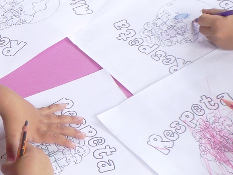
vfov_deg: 11.3
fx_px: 882
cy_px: 63
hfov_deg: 15.1
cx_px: 118
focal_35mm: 131
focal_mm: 6.3
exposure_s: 1/30
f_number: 3.5
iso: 80
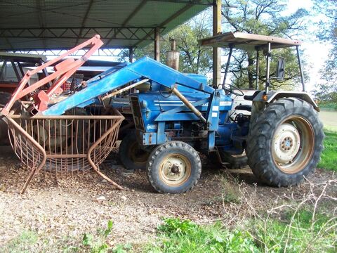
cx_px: 168
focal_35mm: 35
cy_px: 126
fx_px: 341
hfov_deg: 52.6
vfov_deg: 40.7
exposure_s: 1/125
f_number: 2.8
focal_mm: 6
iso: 80
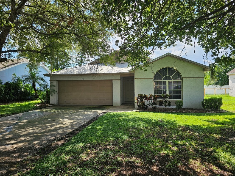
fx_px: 156
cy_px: 88
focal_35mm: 23
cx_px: 118
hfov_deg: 73.9
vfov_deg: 58.9
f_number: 1.7
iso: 10
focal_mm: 6.3
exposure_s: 1/255
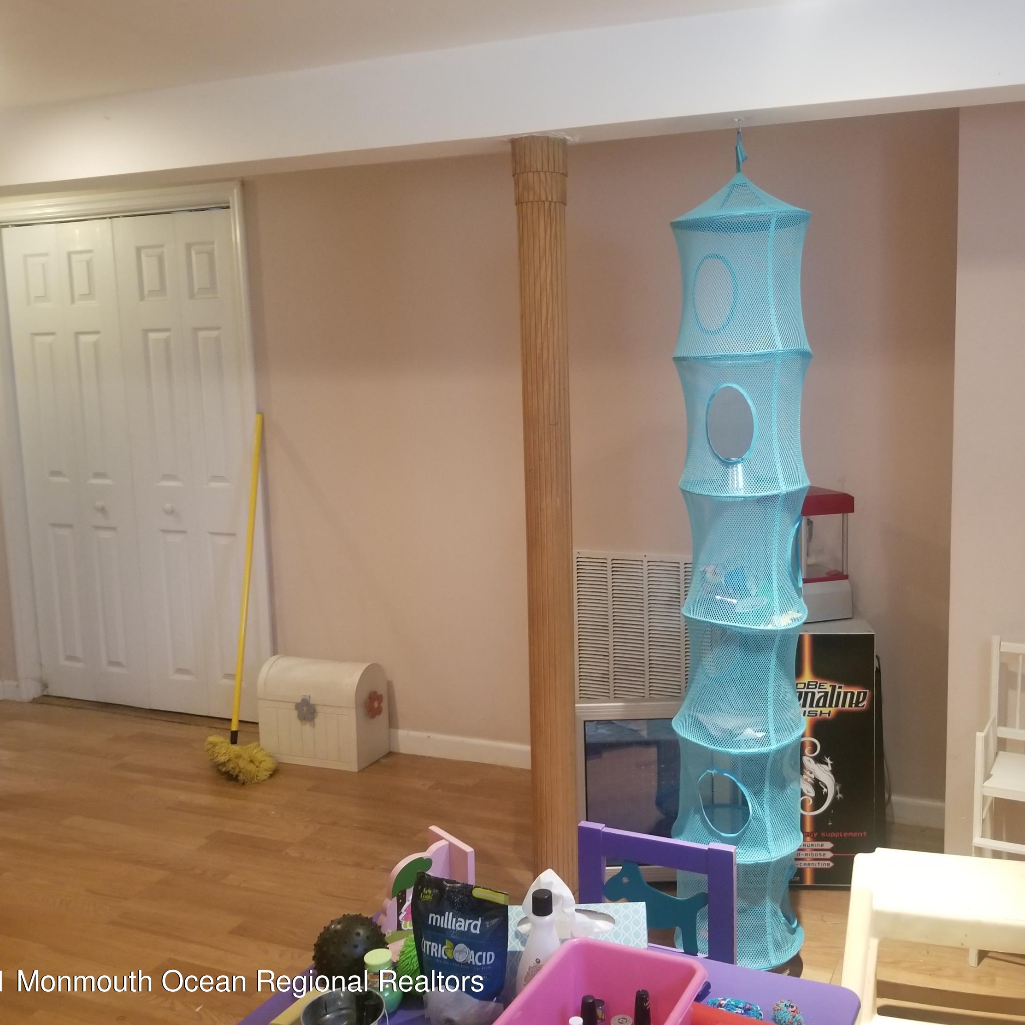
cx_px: 612
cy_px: 508
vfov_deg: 52.5
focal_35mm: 31
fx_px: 1039
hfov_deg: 52.2
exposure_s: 1/20
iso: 250
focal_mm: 4.3
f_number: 1.7
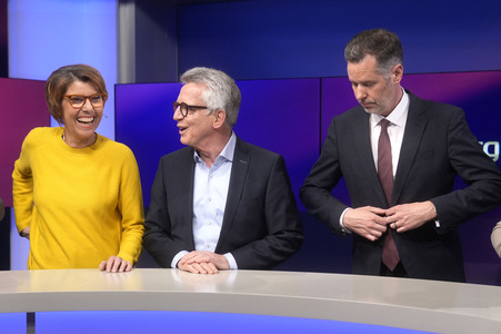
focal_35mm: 45
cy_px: 167
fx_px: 626
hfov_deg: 43.6
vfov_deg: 29.8
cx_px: 250
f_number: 2.2
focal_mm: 30
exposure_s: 1/250
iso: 640
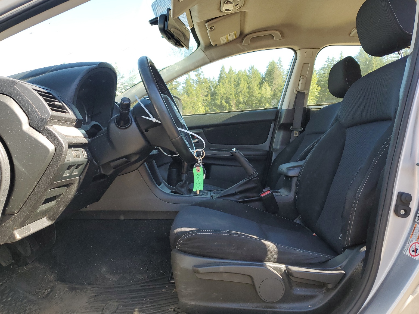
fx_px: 327
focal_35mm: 27
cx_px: 214
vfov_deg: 51.4
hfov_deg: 65.3
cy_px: 158
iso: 50
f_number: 1.5
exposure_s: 1/286
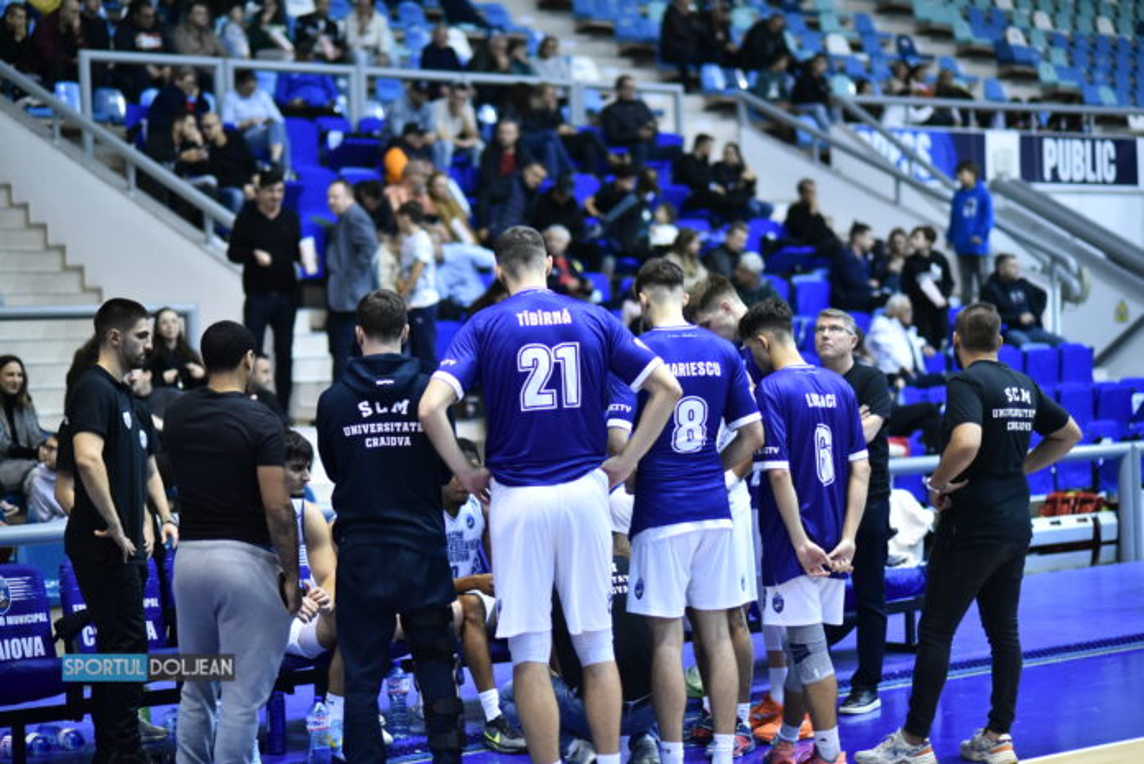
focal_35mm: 85
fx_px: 2703
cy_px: 382
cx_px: 572
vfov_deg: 16.1
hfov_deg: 23.9
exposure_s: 1/1250
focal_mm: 85
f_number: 1.8
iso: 5000
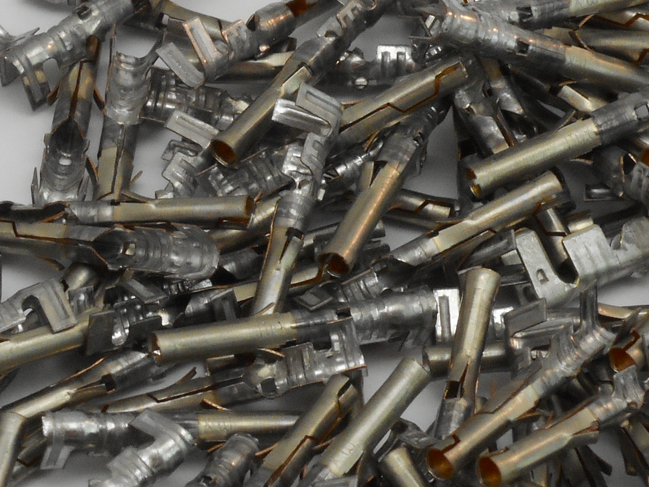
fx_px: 6917
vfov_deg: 4.0
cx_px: 302
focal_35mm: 369
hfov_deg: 5.4
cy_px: 423
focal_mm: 20.9
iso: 200
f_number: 5.9
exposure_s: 1/60
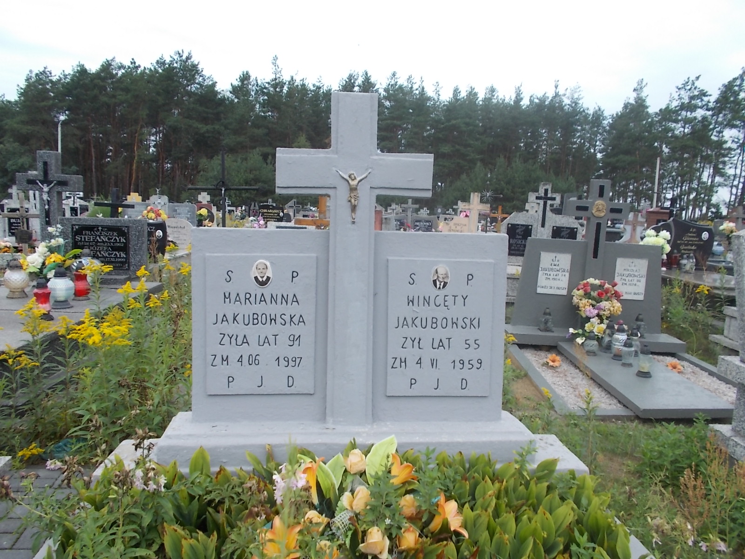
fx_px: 560
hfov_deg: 67.3
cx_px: 372
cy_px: 280
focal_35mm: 26
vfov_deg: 53.1
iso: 80
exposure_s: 1/400
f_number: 3.2
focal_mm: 4.6
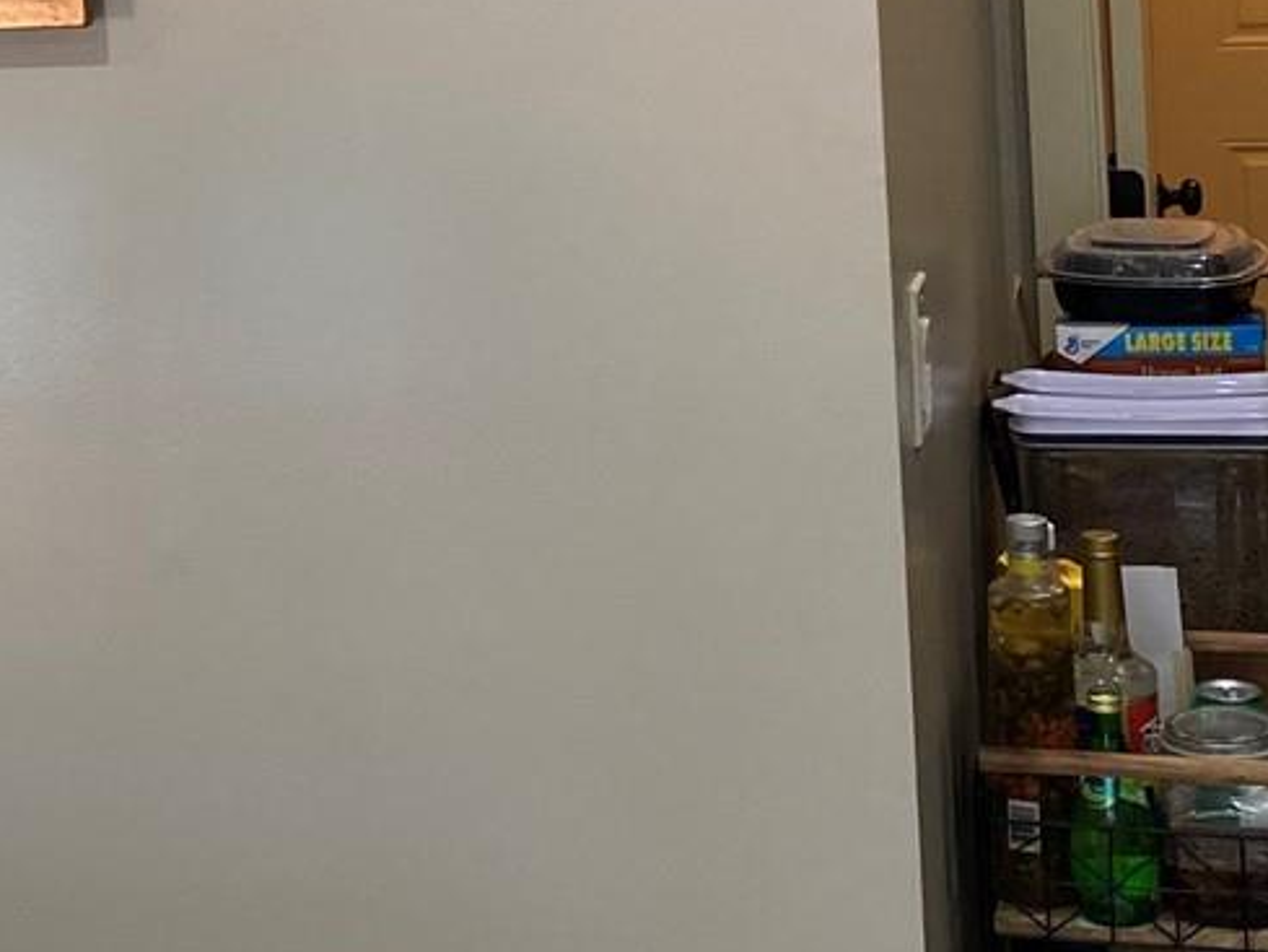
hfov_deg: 22.3
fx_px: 3114
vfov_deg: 16.8
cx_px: 75
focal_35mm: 85
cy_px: -96
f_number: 1.8
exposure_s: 1/60
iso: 125
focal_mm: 4.25
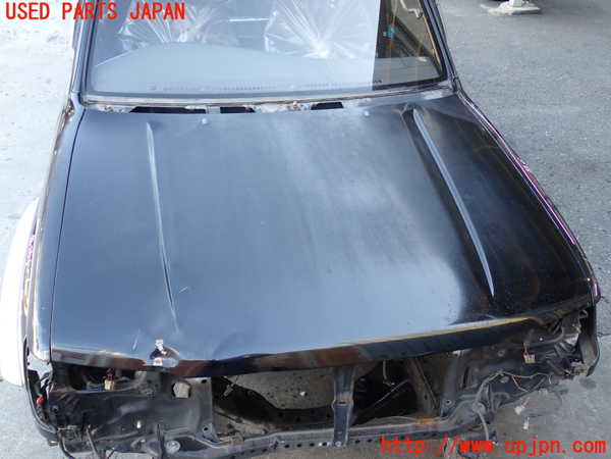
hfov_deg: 49.0
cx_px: 306
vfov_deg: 37.7
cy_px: 230
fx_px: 671
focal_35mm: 38
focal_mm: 6.83
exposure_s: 1/60
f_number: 2.7
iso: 200
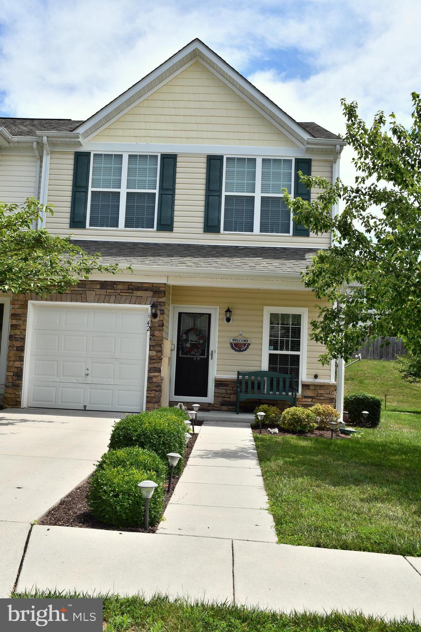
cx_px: 210
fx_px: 596
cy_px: 316
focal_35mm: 34
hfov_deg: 38.9
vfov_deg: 55.8
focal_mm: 23
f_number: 9
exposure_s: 1/320
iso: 100
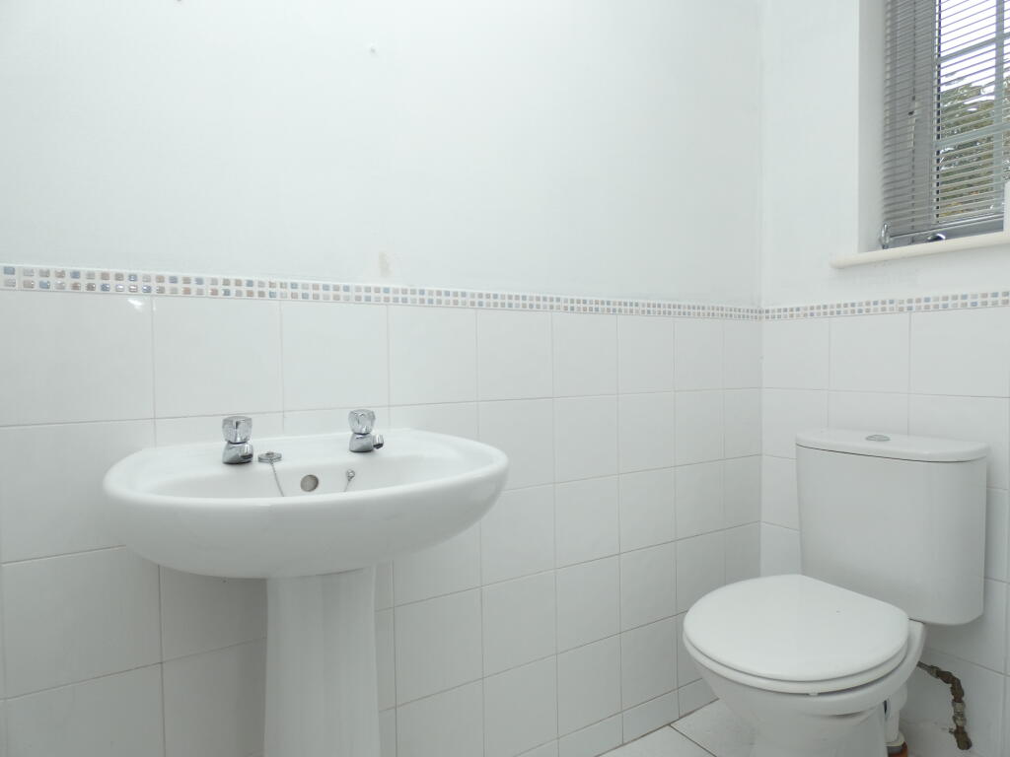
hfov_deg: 81.7
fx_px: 584
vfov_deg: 66.0
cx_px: 505
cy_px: 378
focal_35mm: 20
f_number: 2.8
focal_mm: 3.6
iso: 80
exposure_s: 1/60
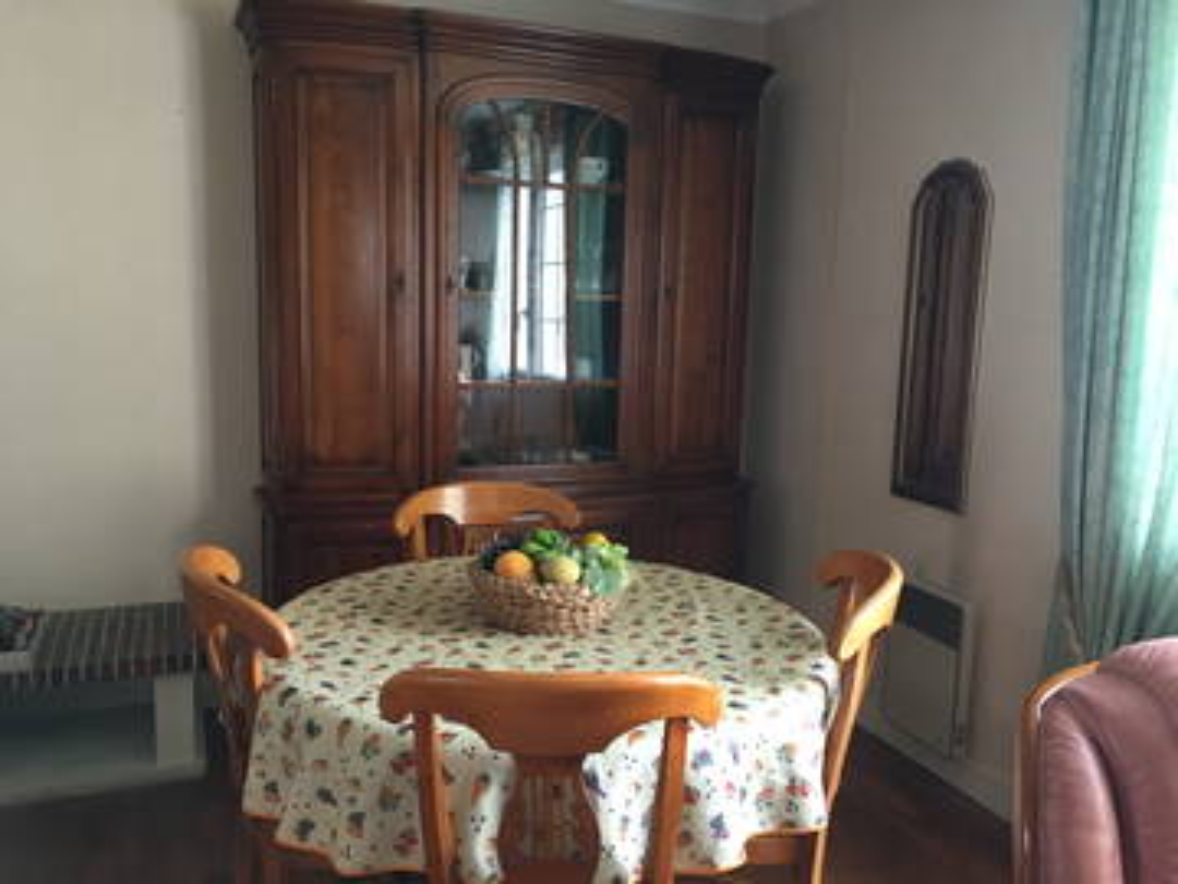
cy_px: 442
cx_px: 589
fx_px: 987
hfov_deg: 61.7
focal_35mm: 29
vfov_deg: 48.2
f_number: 2.2
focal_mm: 4.15
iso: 200
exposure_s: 1/33
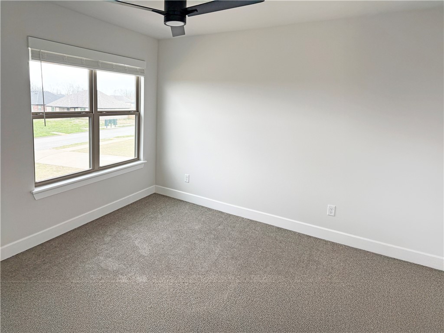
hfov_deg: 67.3
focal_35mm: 26
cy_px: 166
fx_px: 333
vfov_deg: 53.1
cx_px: 222
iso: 100
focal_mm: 5.96
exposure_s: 1/231
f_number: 1.6
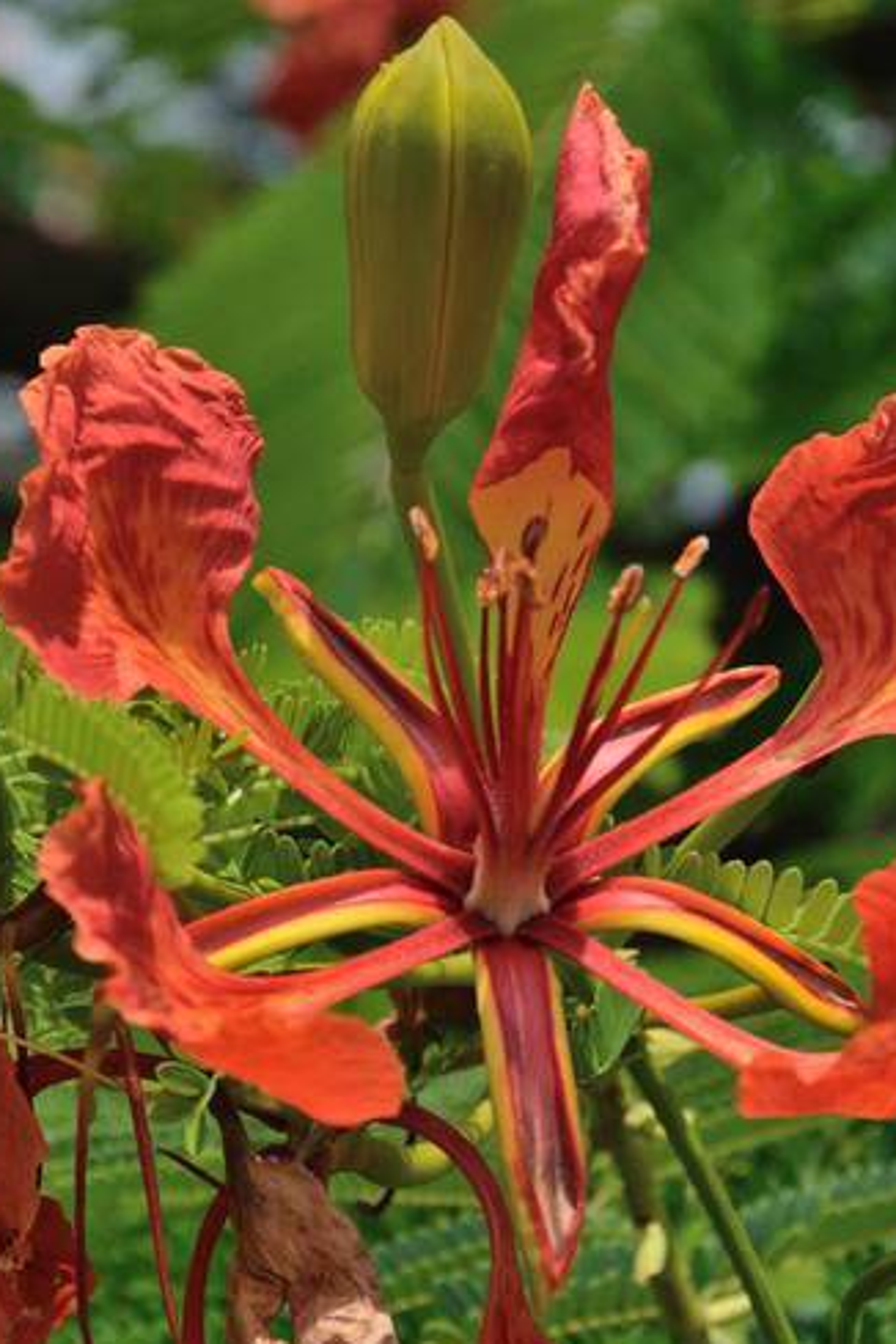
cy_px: 563
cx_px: 554
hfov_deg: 8.5
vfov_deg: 12.8
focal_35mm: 161
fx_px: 6000
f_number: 10
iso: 100
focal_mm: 75
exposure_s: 1/125
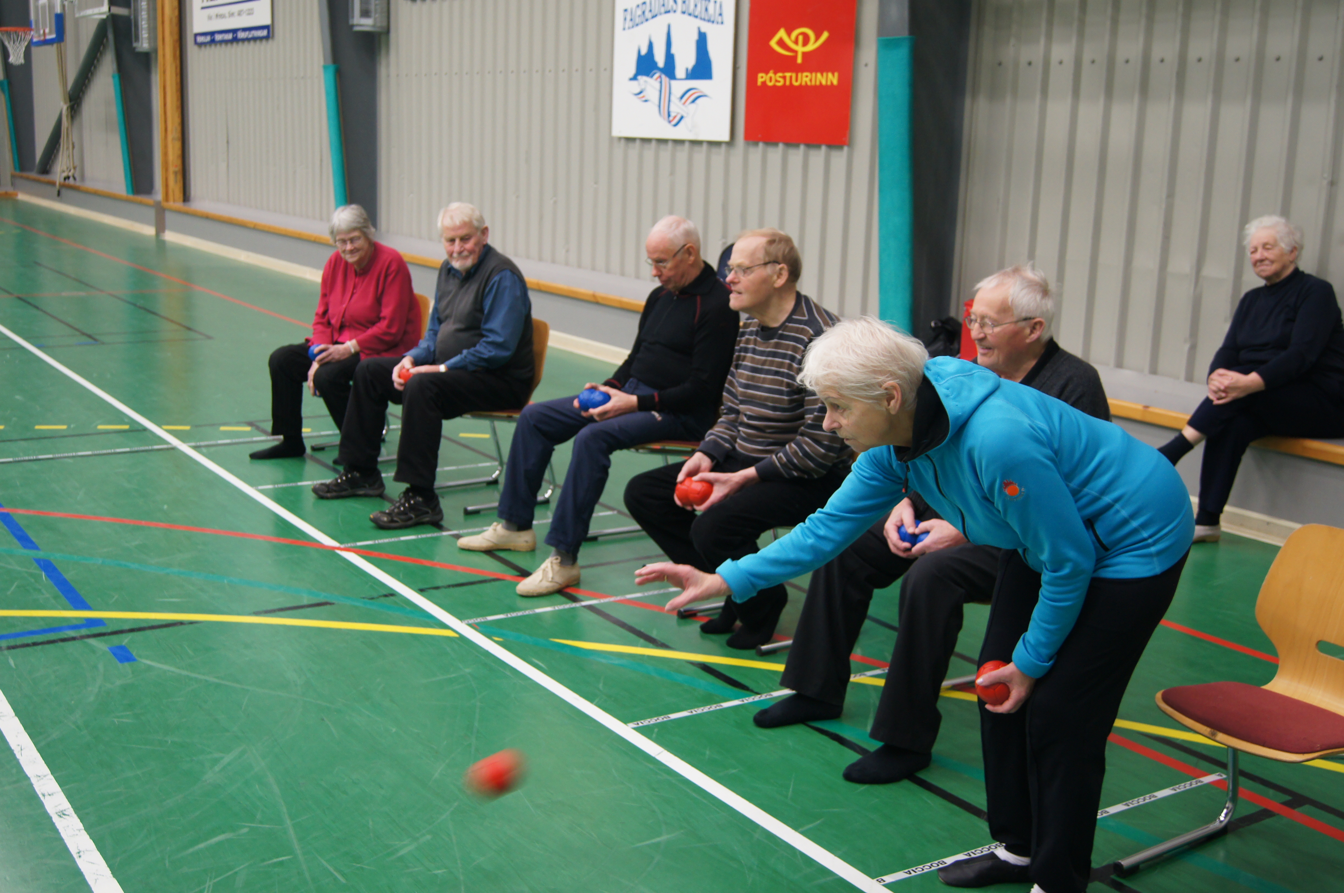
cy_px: 446
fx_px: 1454
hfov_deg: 49.6
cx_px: 672
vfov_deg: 34.1
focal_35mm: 39
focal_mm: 26
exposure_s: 1/50
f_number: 4.5
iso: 500
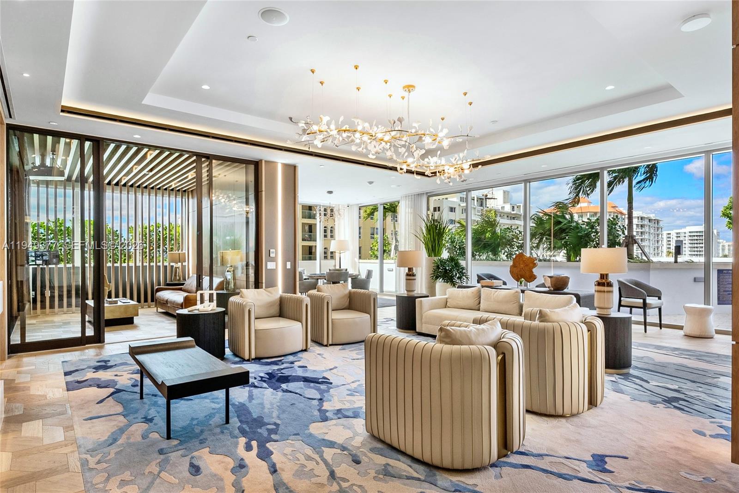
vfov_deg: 67.4
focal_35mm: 18
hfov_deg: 90.0
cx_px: 370
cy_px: 246
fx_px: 370
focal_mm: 12
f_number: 8
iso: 200
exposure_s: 1/10
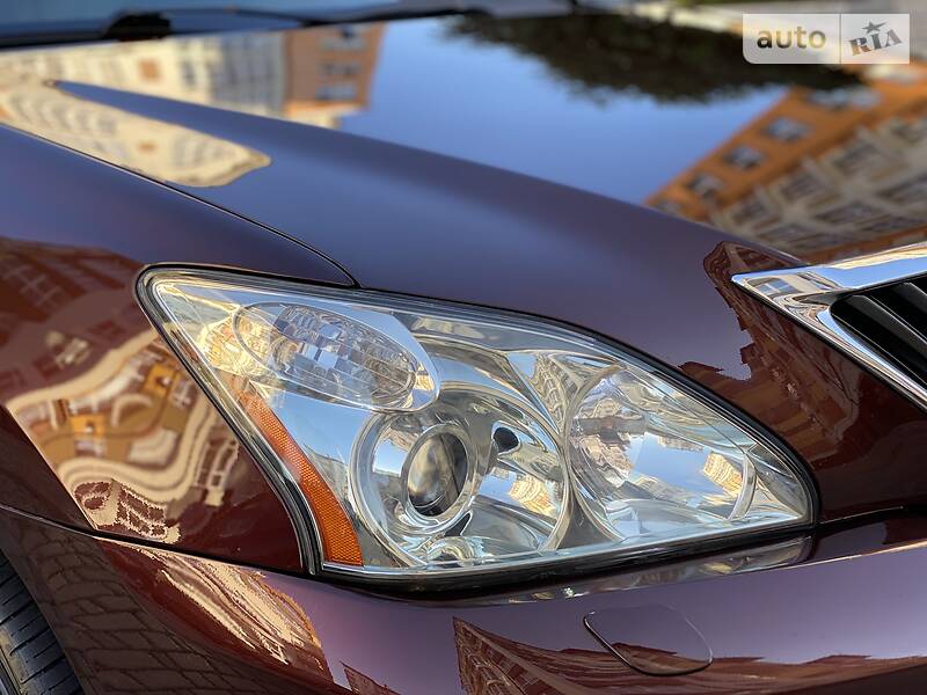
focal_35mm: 52
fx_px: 1393
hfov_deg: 36.8
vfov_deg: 28.0
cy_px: 348
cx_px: 464
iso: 20
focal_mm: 6
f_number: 2
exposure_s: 1/135
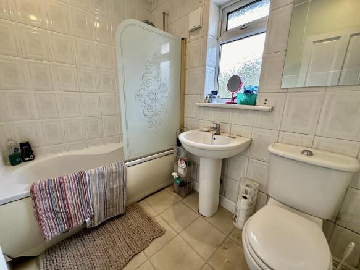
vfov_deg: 85.7
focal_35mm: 14
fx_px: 146
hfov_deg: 102.1
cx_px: 180
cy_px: 135
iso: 160
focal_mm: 2.22
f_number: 2.2
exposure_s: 1/50
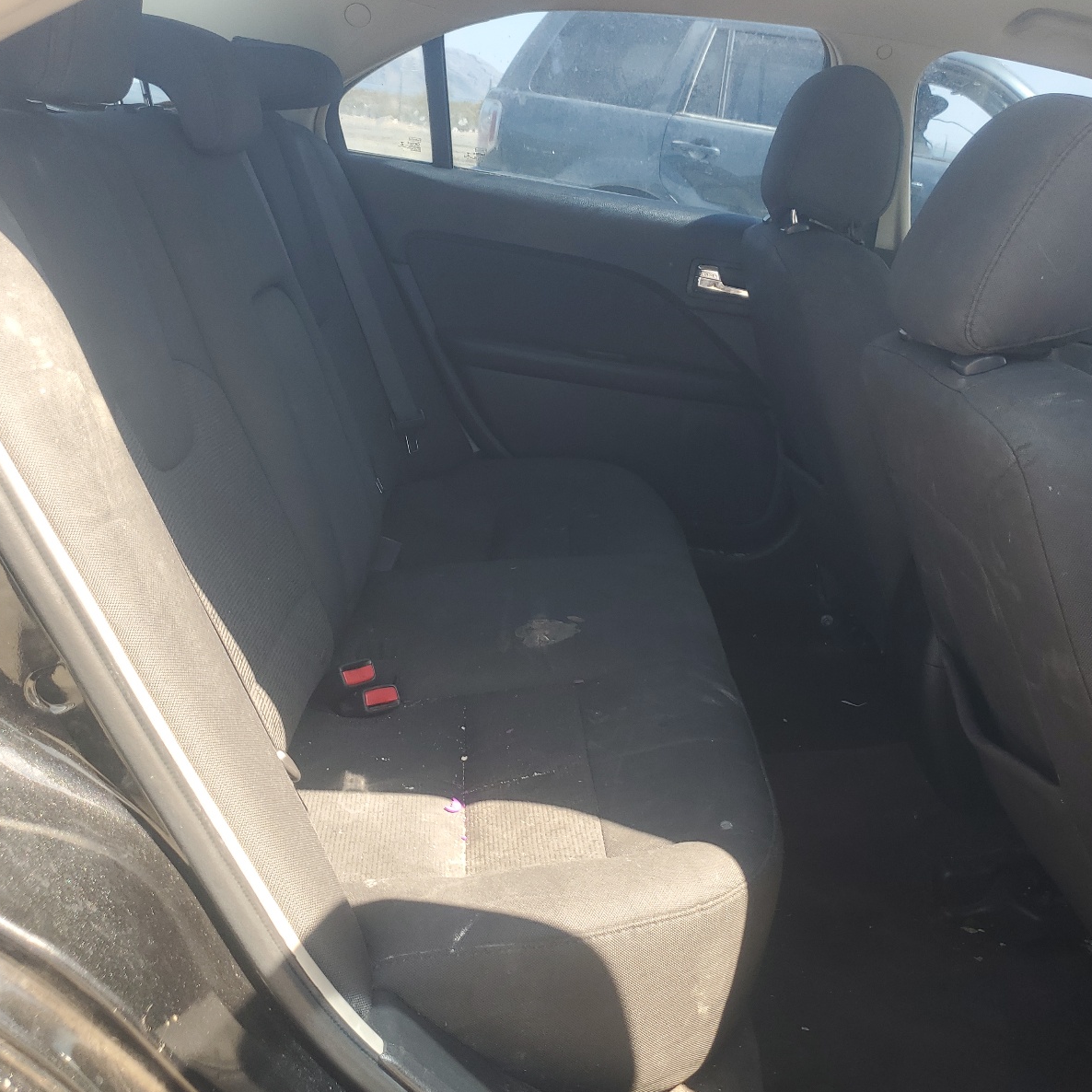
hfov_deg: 52.5
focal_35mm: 31
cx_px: 575
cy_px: 545
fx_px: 1106
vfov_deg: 52.5
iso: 50
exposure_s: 1/294
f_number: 1.5
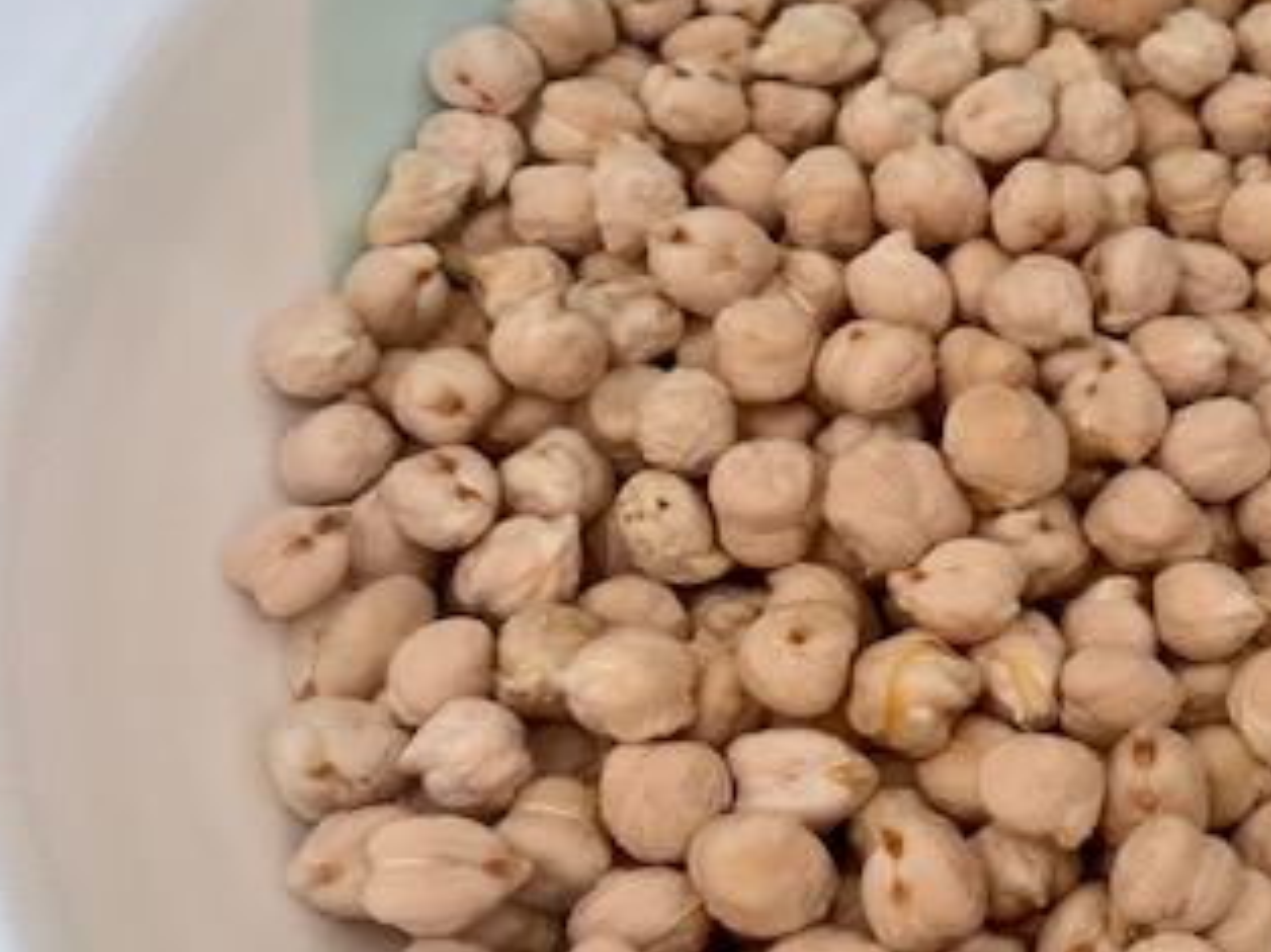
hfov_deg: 33.3
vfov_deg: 27.3
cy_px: 632
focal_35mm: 53
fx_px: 1945
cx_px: 1259
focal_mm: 4.25
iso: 400
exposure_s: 1/33
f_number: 1.8
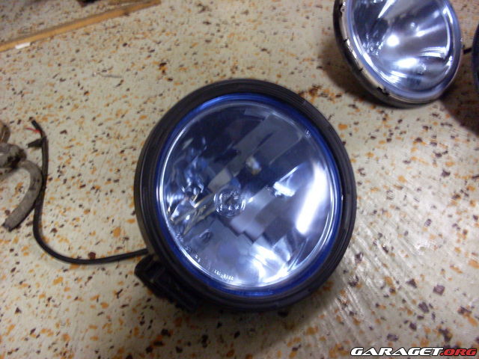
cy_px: 180
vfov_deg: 37.7
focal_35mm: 38
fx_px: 526
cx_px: 240
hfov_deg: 49.0
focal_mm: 6.3
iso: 200
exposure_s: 1/8
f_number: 2.8
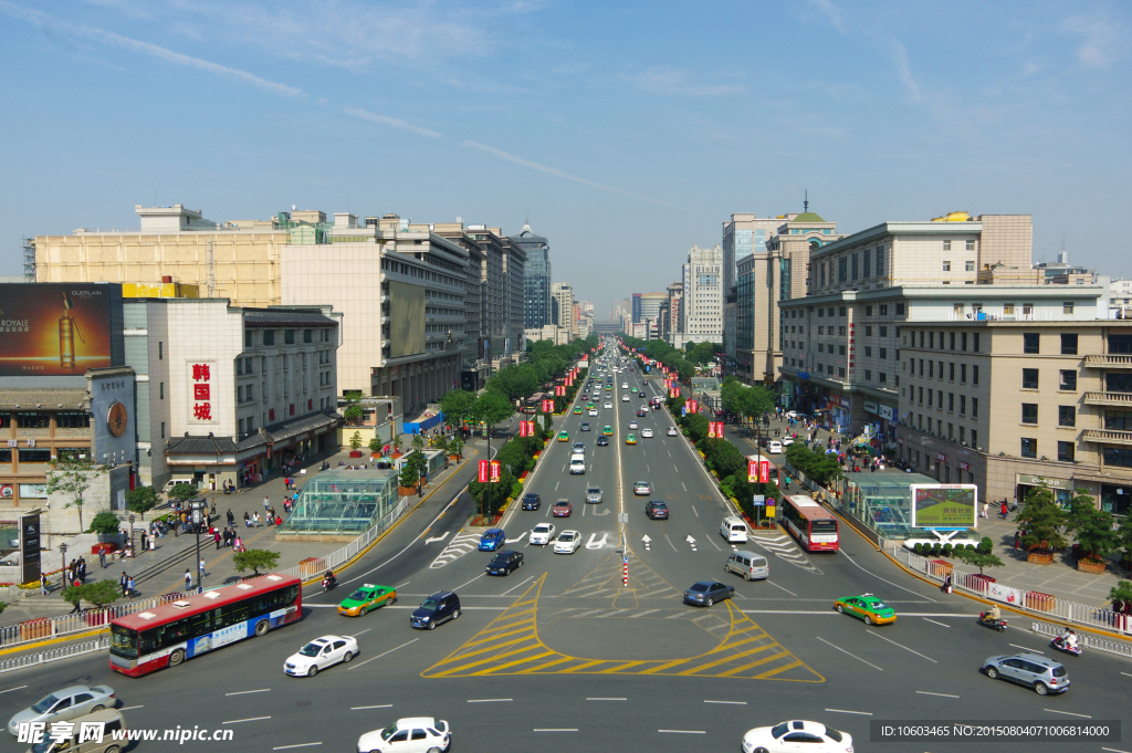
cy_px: 376
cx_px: 566
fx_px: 848
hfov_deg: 67.4
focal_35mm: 27
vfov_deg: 47.9
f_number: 16
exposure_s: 1/125
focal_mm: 18
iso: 200
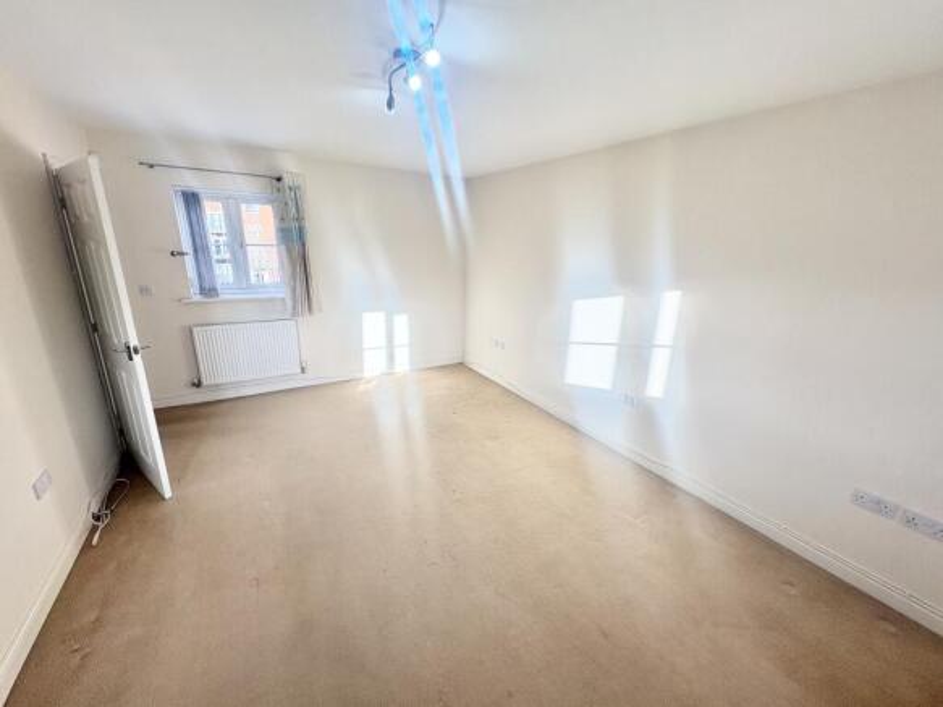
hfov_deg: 102.1
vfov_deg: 85.7
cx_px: 472
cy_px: 354
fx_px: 381
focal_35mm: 14
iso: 64
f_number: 2.2
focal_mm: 2.22
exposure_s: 1/125
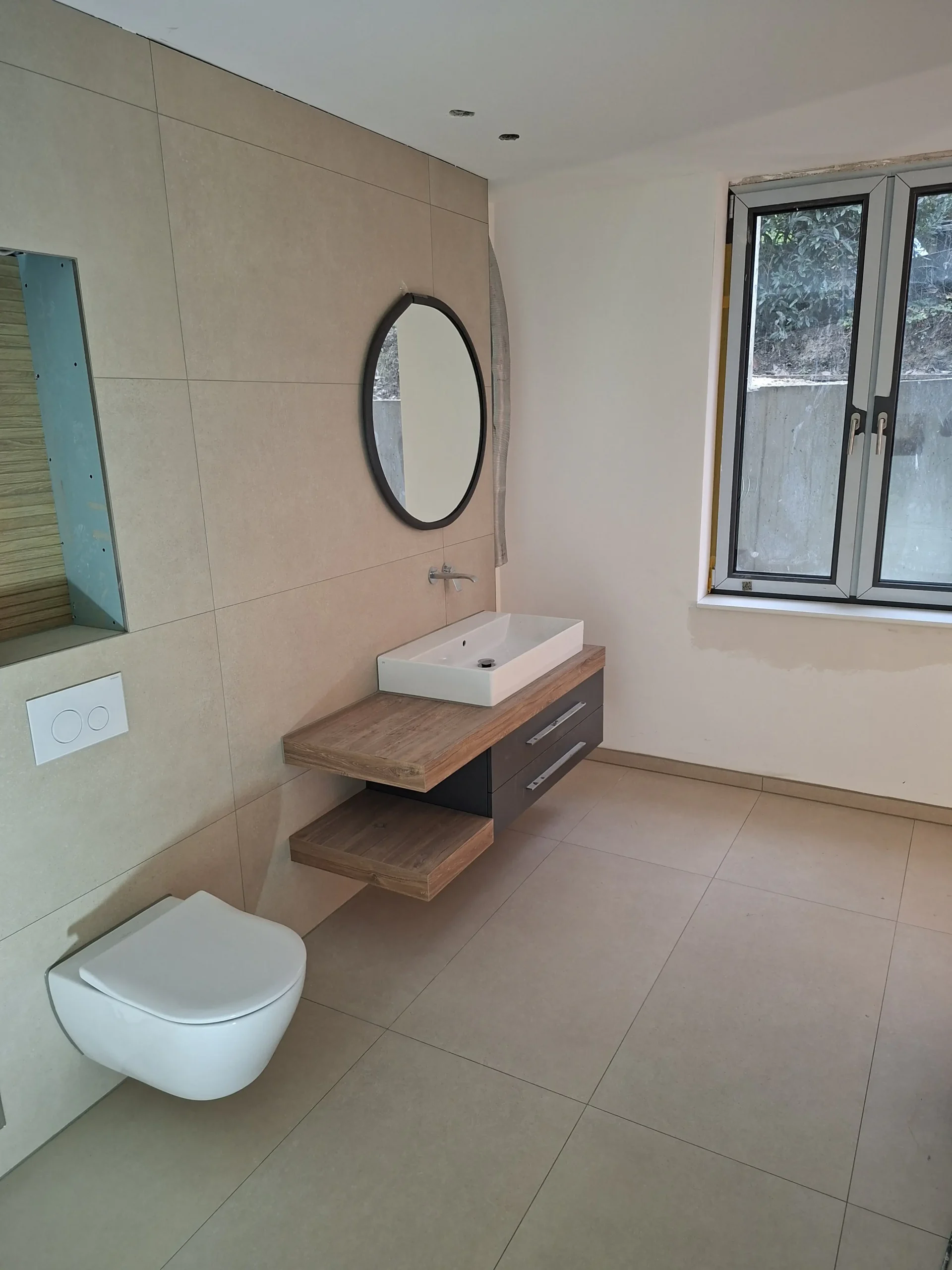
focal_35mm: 23
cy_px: 635
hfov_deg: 58.9
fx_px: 843
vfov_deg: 73.9
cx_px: 476
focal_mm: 5.54
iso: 250
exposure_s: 1/50
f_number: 1.8
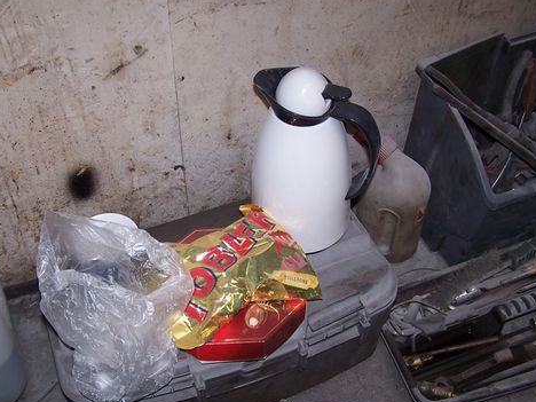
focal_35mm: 52
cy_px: 215
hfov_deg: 36.8
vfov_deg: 28.0
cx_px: 230
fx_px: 805
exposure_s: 1/60
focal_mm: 6.3
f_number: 2.8
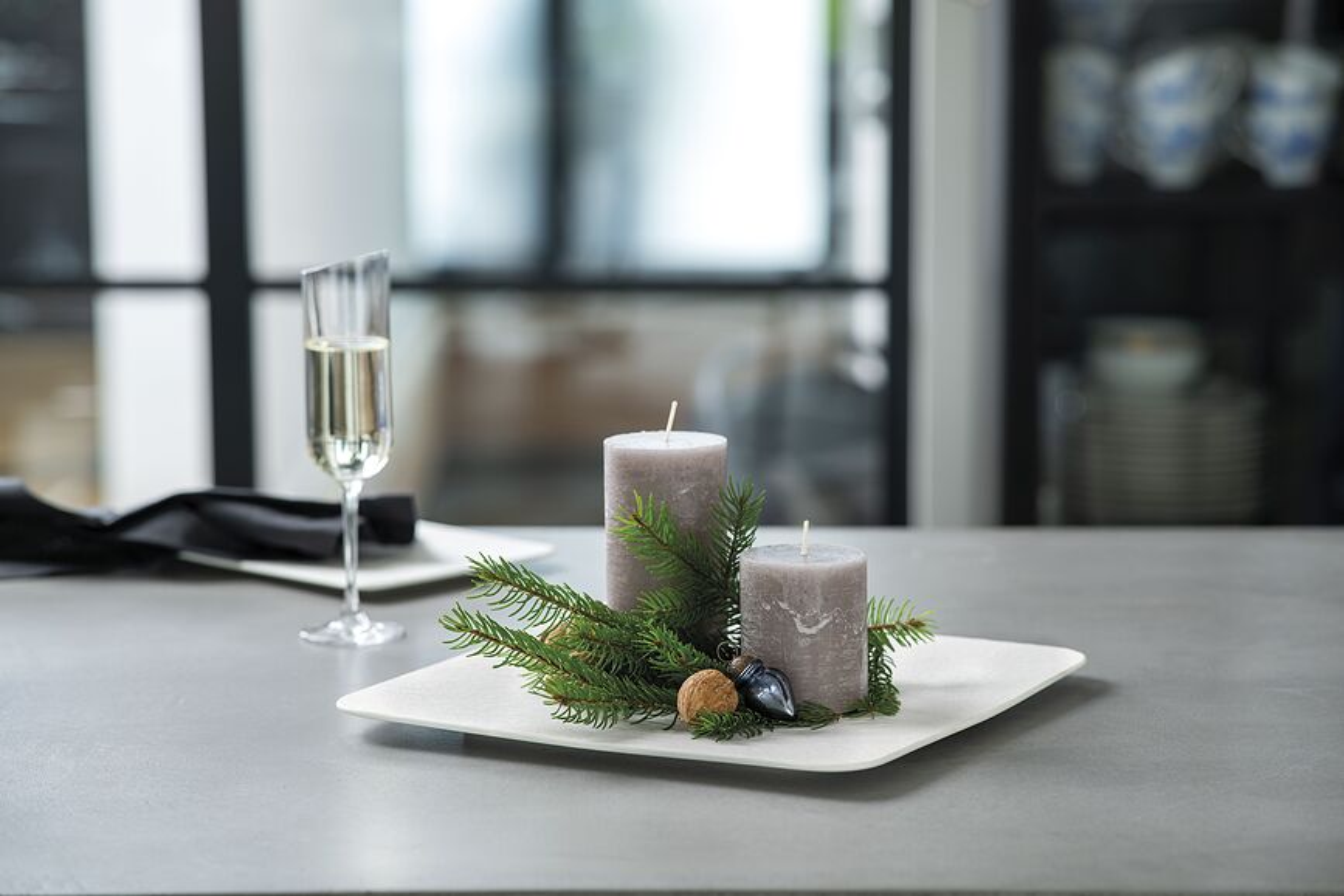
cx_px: 672
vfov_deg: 13.0
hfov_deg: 19.5
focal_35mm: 105
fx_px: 3920
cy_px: 448
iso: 100
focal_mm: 105
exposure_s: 1/10
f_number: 4
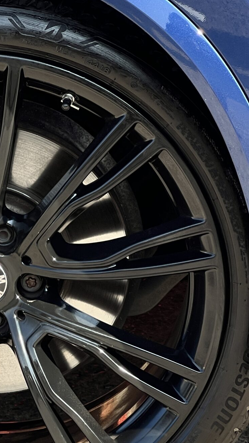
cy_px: 256
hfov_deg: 7.4
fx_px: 1914
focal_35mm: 163
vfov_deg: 13.2
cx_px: -20
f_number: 2.8
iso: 32
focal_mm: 9
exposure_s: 1/126
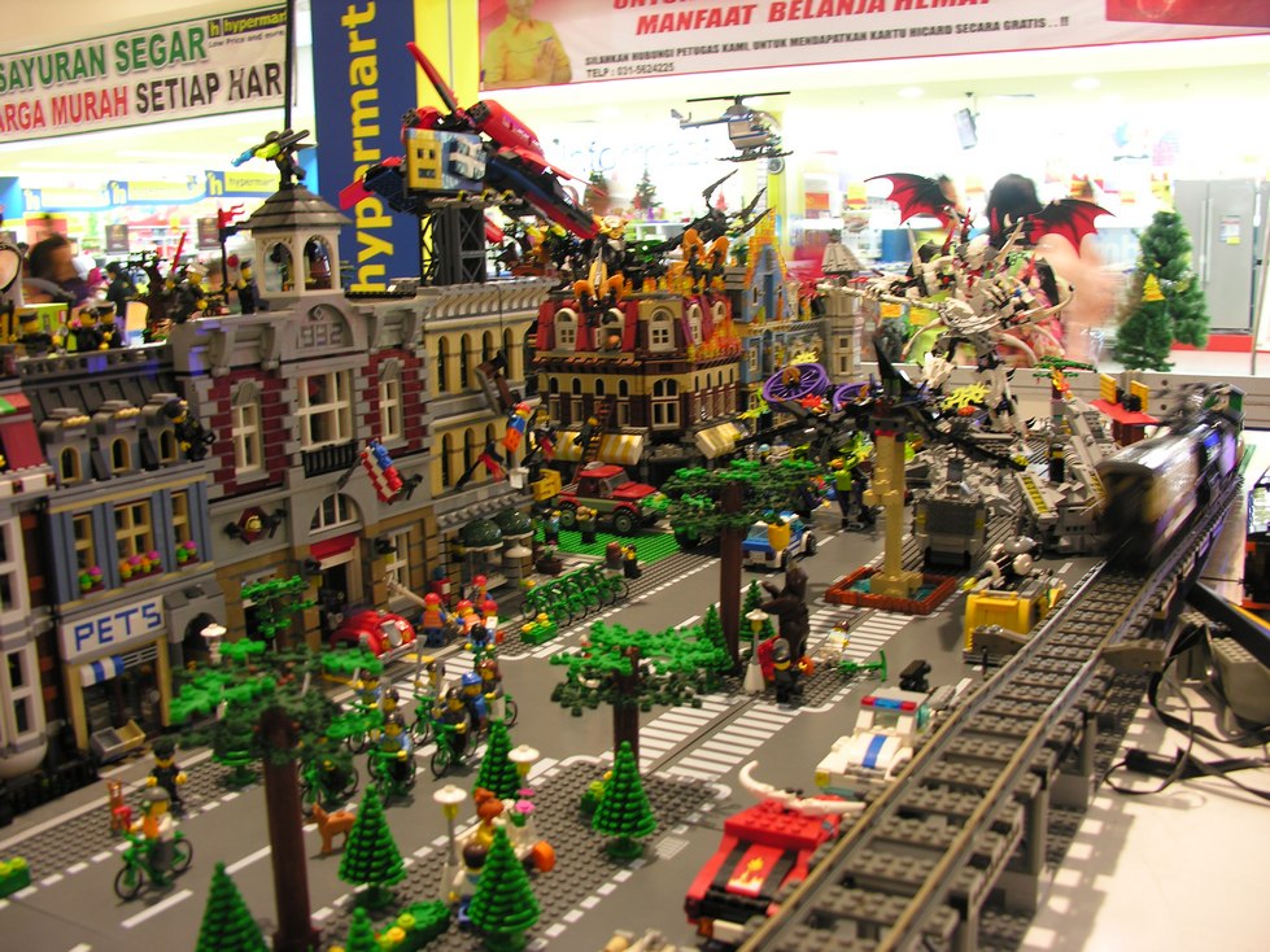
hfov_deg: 52.6
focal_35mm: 35
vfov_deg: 40.7
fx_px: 1284
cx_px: 635
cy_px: 476
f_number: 2.8
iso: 50
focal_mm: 8.9
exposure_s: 1/3.4
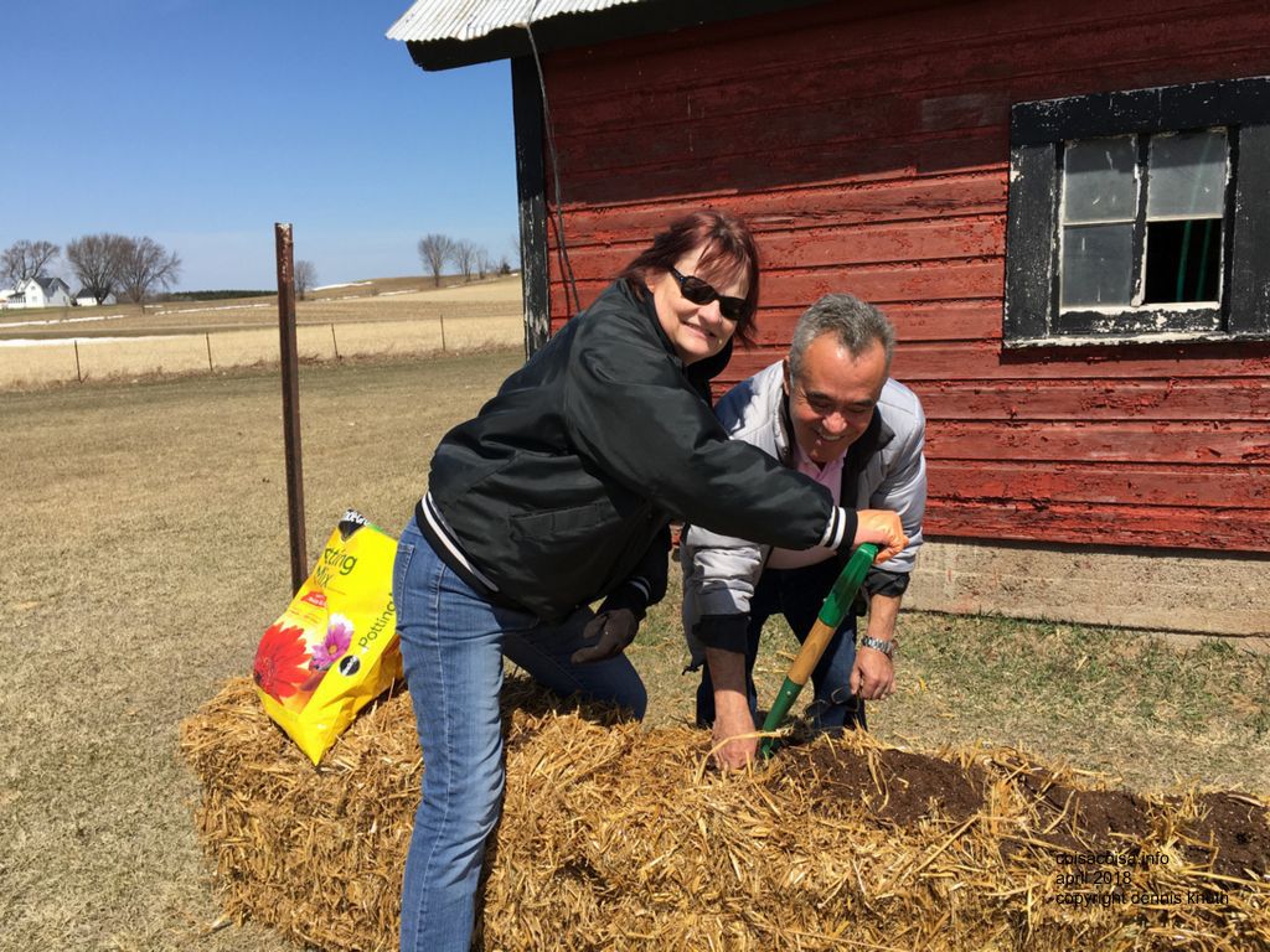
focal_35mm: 29
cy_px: 476
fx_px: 1064
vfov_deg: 48.2
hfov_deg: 61.7
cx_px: 635
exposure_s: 1/1603
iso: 25
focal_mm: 4.15
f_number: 2.2
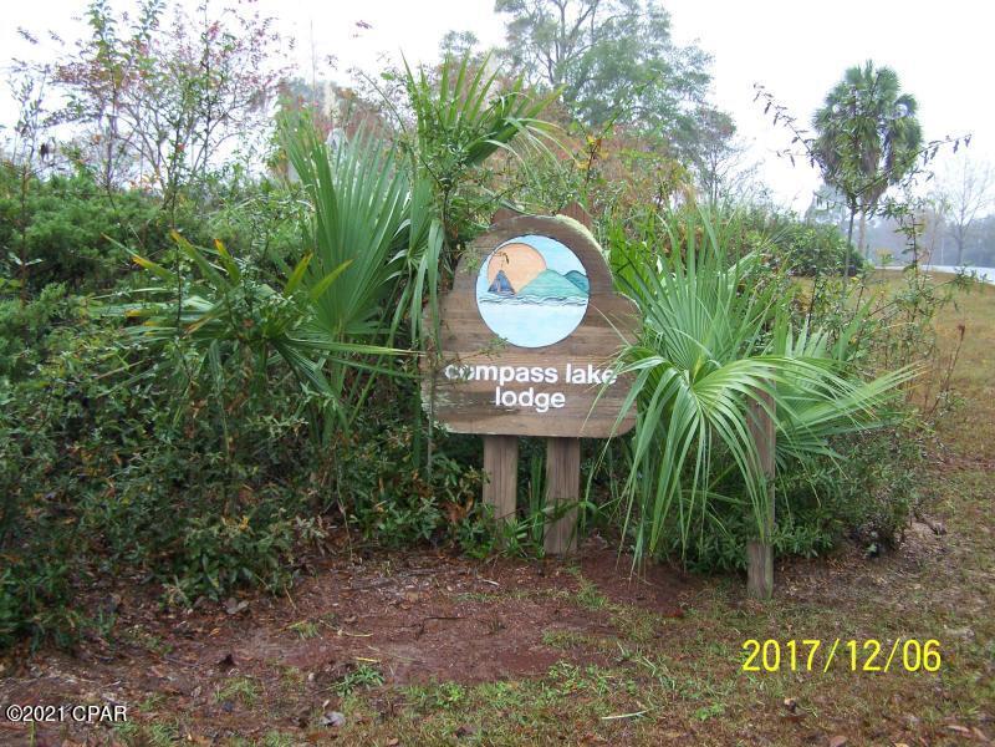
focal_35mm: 38
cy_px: 374
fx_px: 1092
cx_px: 498
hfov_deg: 49.0
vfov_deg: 37.7
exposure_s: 1/80
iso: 80
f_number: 2.8
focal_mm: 6.3
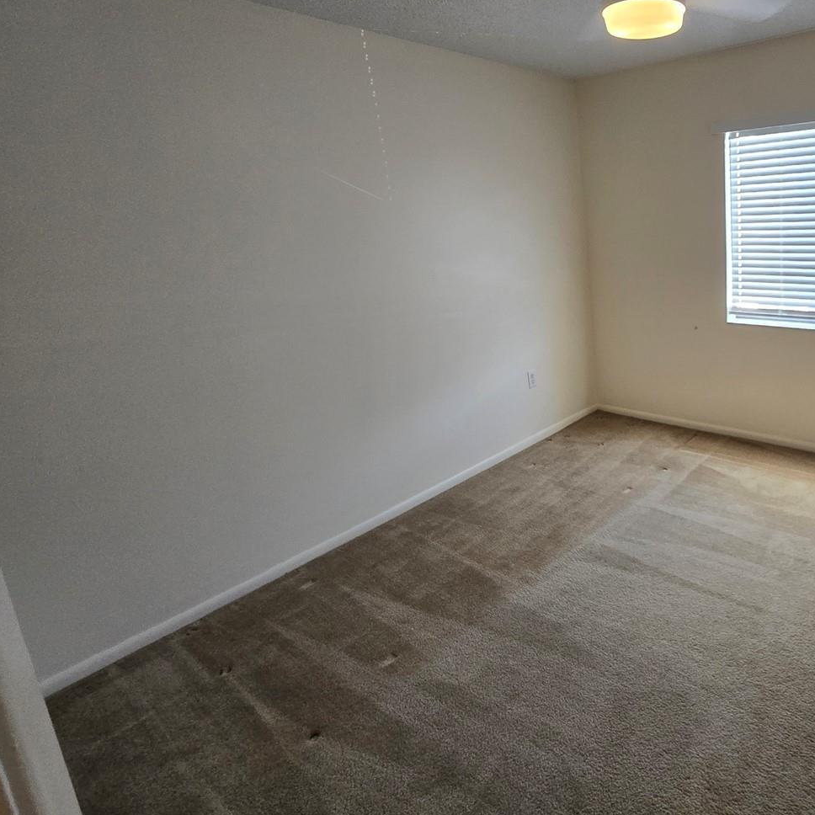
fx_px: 506
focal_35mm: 19
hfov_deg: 69.7
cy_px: 328
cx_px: 658
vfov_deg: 76.9
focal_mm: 2.2
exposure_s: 1/60
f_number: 2.2
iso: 160
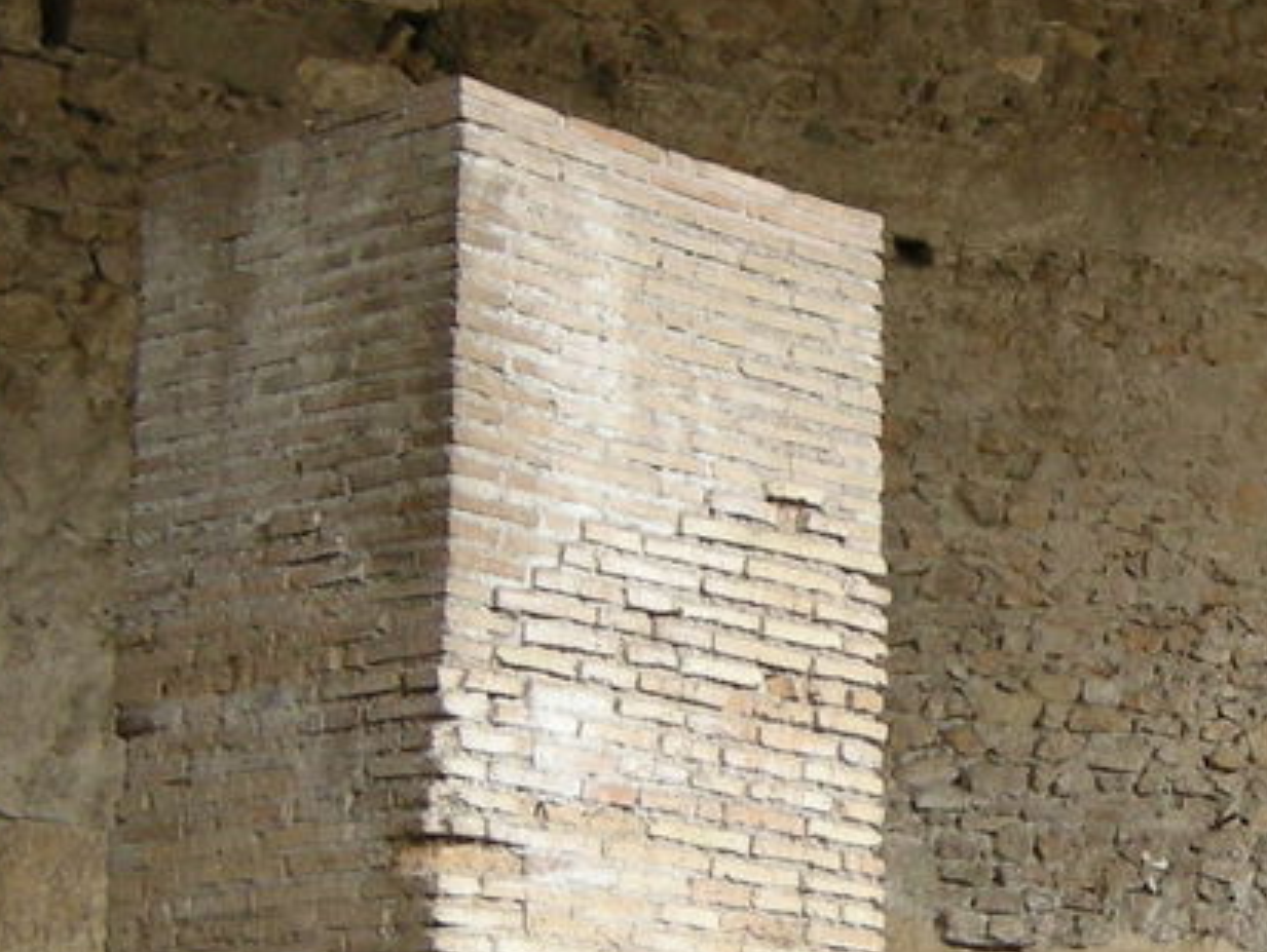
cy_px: 823
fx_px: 5129
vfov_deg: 10.6
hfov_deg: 13.8
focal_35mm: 140
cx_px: 1387
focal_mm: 7.5
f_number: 2.7
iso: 92
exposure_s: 1/59.6
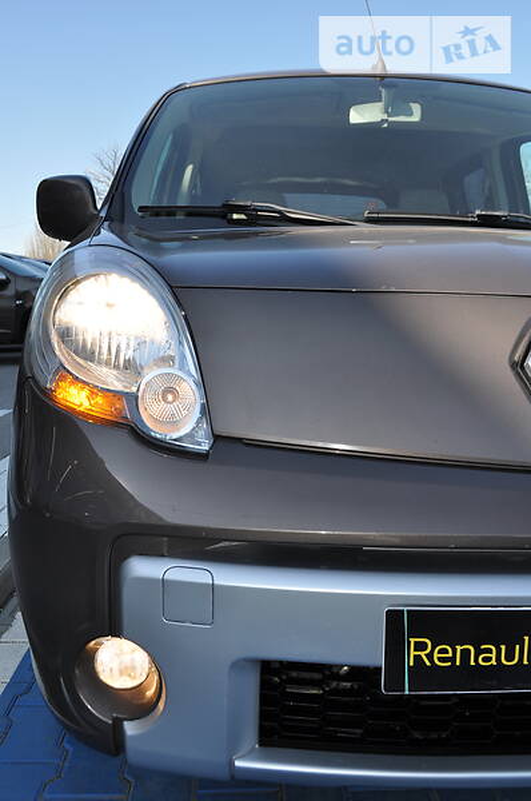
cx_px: 266
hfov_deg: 39.8
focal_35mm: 33
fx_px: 733
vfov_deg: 57.3
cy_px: 400
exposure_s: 1/200
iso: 200
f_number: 9
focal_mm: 22
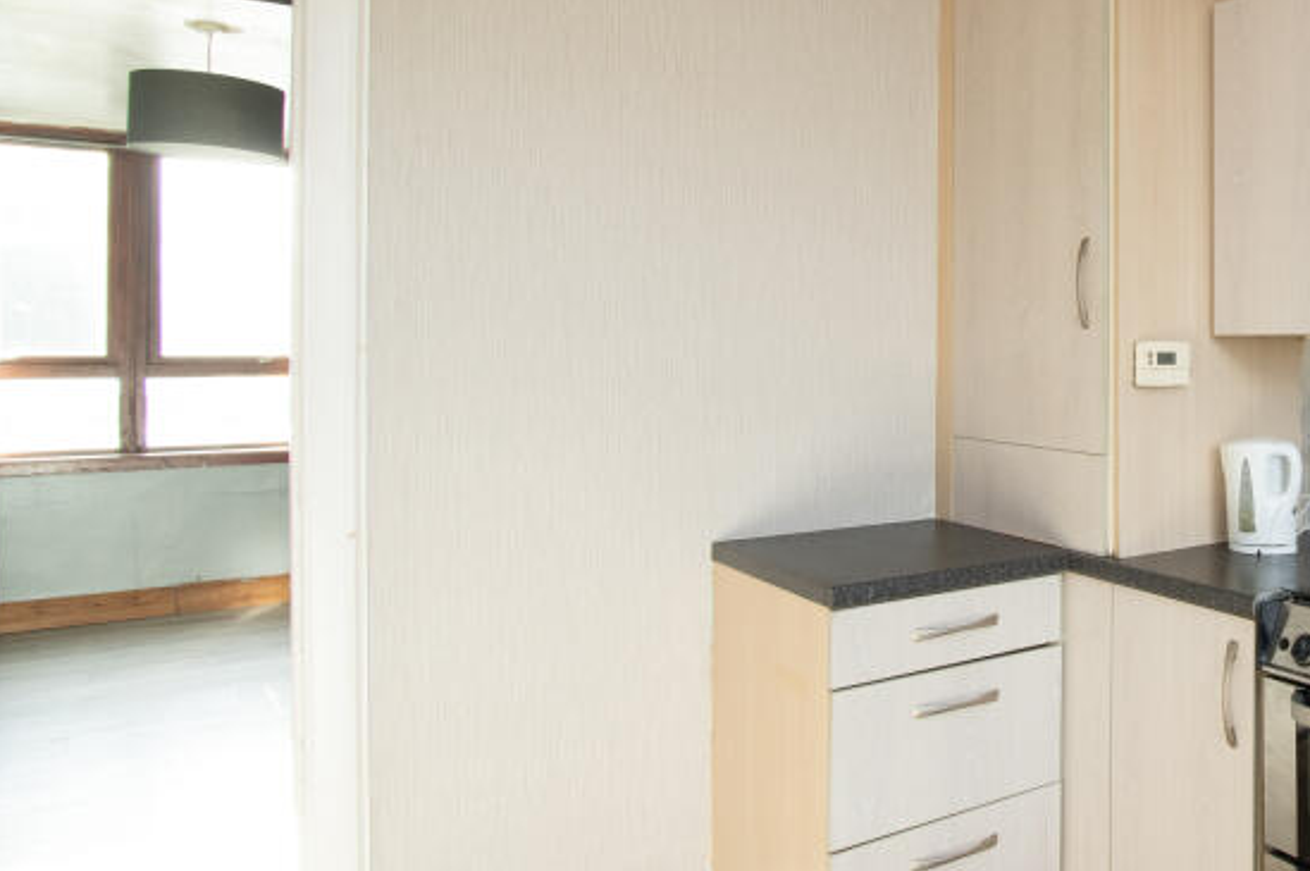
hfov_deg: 56.6
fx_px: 1018
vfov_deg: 46.2
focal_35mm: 28
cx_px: 1176
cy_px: 370
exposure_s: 1/20
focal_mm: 10
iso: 320
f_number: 9
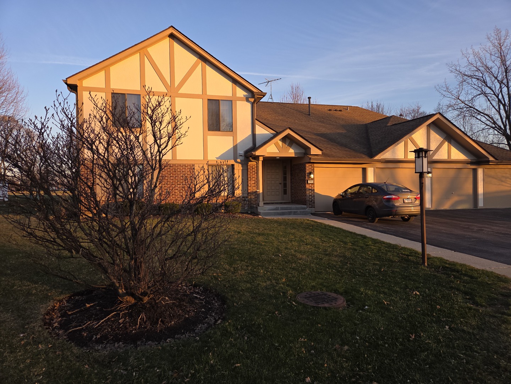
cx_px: 256
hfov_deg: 73.9
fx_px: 340
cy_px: 192
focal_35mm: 23
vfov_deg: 58.9
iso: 25
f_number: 1.8
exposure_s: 1/273
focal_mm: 5.4
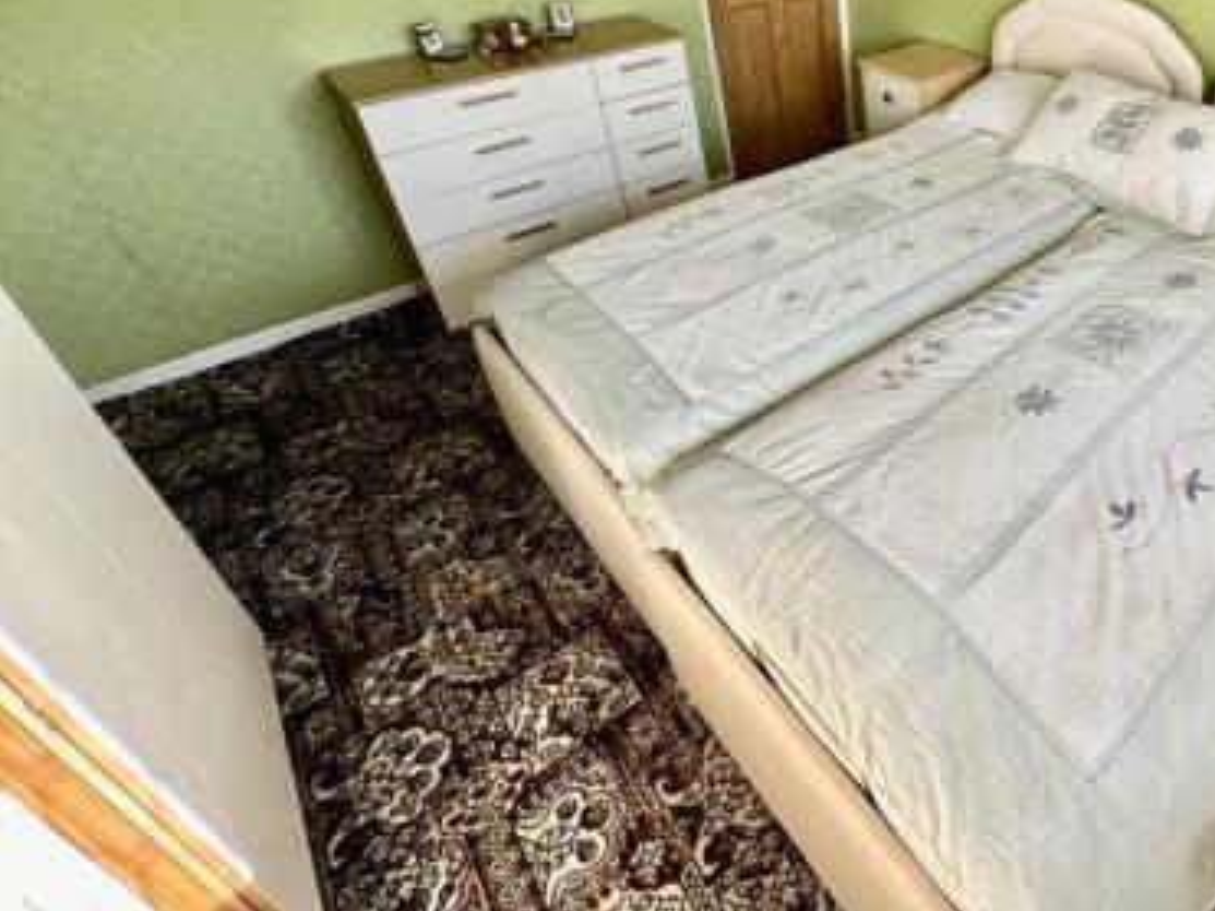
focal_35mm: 22
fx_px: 772
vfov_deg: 58.9
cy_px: 267
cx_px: 951
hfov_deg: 69.8
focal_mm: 2.22
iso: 40
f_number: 2.2
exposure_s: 1/99
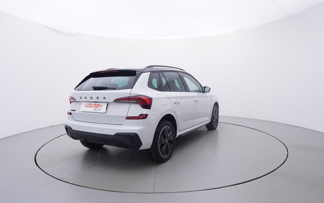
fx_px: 208
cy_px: 110
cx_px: 162
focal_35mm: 24
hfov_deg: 75.9
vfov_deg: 51.9
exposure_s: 1/80
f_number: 5
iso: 200
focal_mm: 15
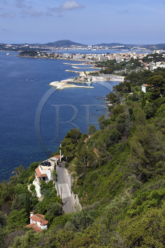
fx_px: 358
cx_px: 82
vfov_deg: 38.2
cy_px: 124
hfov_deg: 26.0
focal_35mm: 52
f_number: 11
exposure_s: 1/320
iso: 200
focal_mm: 52
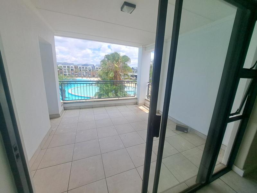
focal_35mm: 13
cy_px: 96
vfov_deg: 89.9
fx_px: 97
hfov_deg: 106.2
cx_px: 128
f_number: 2.2
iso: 50
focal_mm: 1.74
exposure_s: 1/887
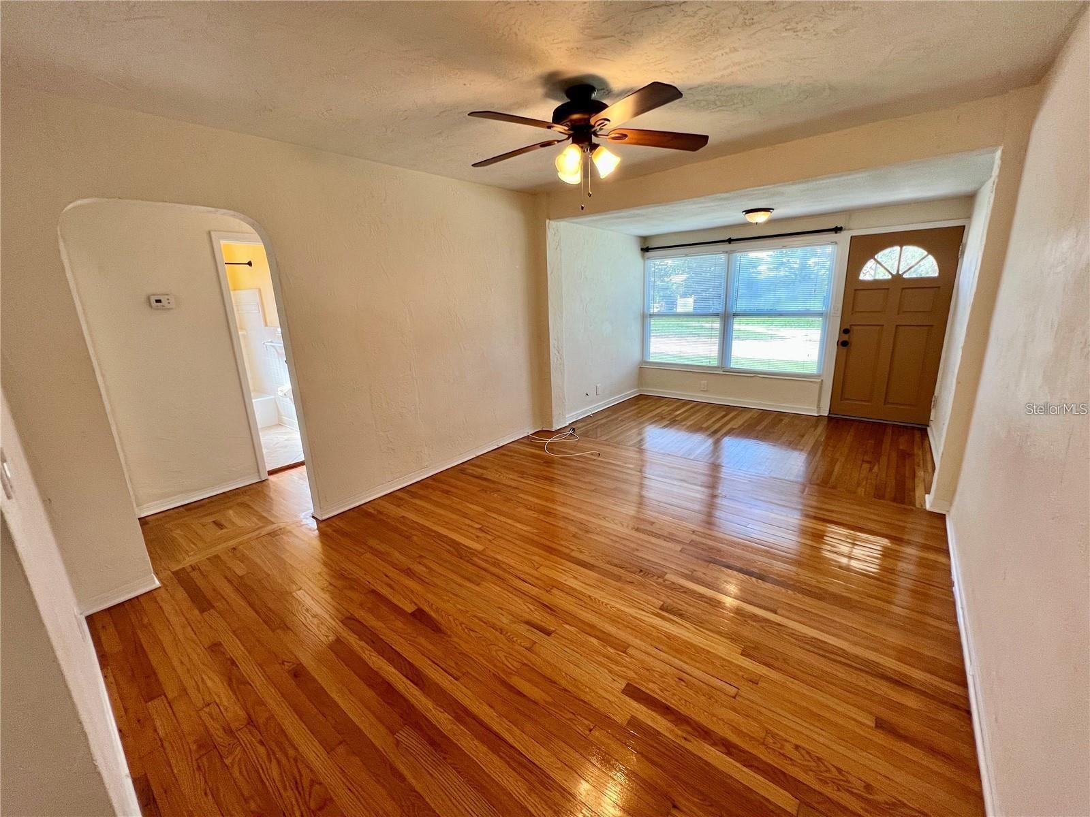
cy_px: 408
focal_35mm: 13
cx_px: 545
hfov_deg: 106.2
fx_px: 409
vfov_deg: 89.9
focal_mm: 1.57
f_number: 1.8
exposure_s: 1/120
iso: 100
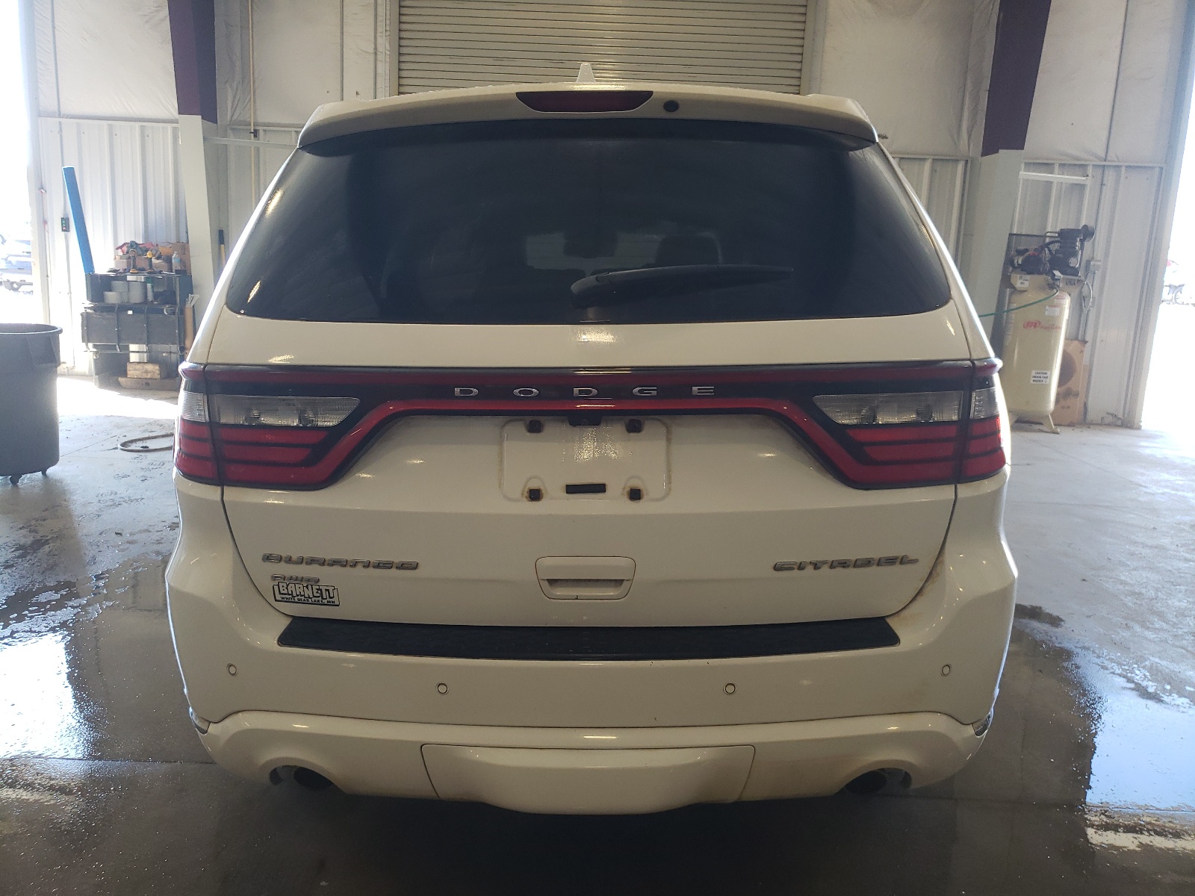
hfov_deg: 67.3
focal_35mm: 26
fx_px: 898
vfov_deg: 53.1
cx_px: 598
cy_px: 448
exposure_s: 1/120
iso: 88
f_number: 1.5
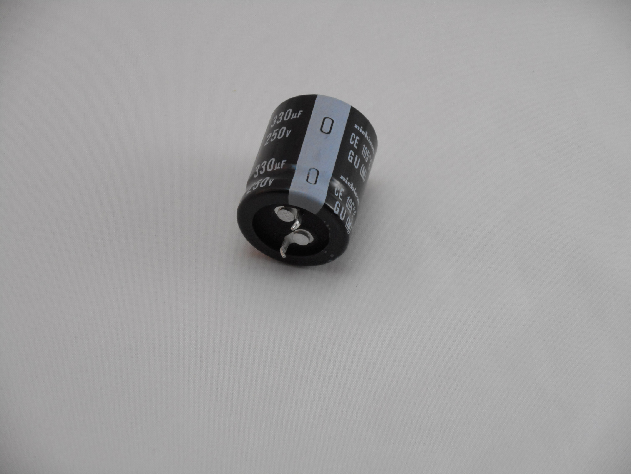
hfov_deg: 19.3
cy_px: 237
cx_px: 316
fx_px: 1859
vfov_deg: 14.5
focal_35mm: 102
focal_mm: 18.2
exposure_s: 1/60
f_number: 5.8
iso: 400
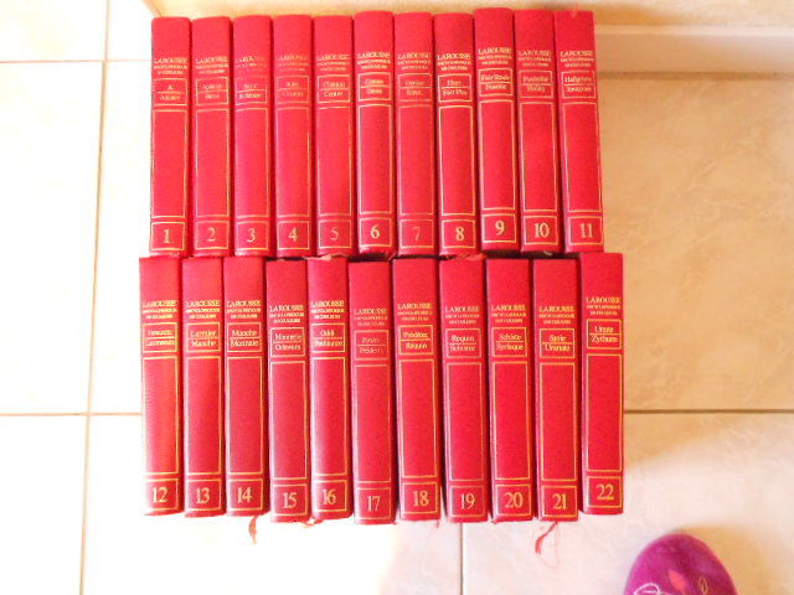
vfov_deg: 44.2
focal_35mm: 32
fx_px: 734
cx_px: 397
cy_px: 298
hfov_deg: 56.8
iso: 800
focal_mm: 6
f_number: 3.6
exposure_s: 1/13
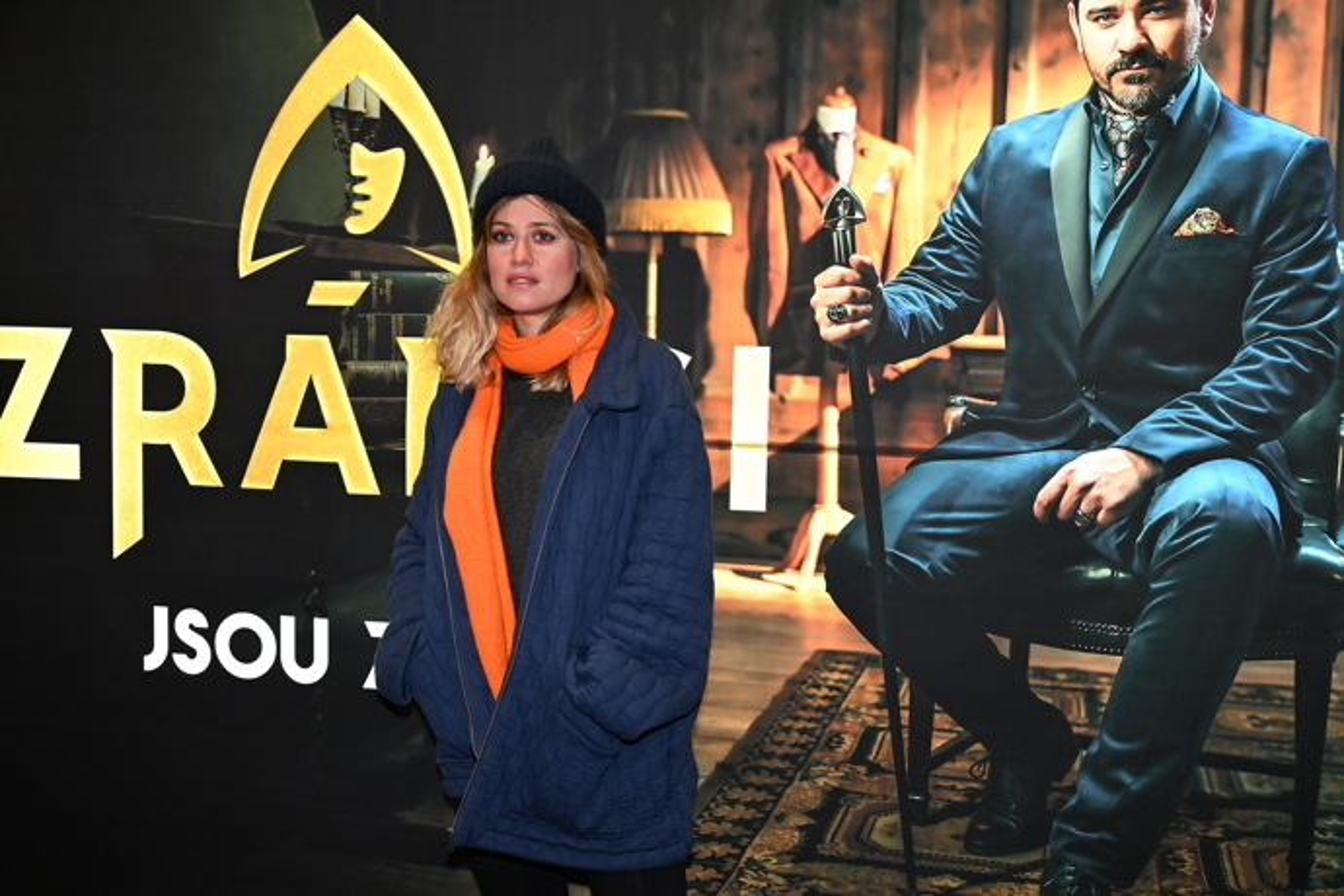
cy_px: 448
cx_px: 672
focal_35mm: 40
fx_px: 1493
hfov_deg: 48.5
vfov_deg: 33.4
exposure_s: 1/125
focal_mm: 40
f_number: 4.5
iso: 2500
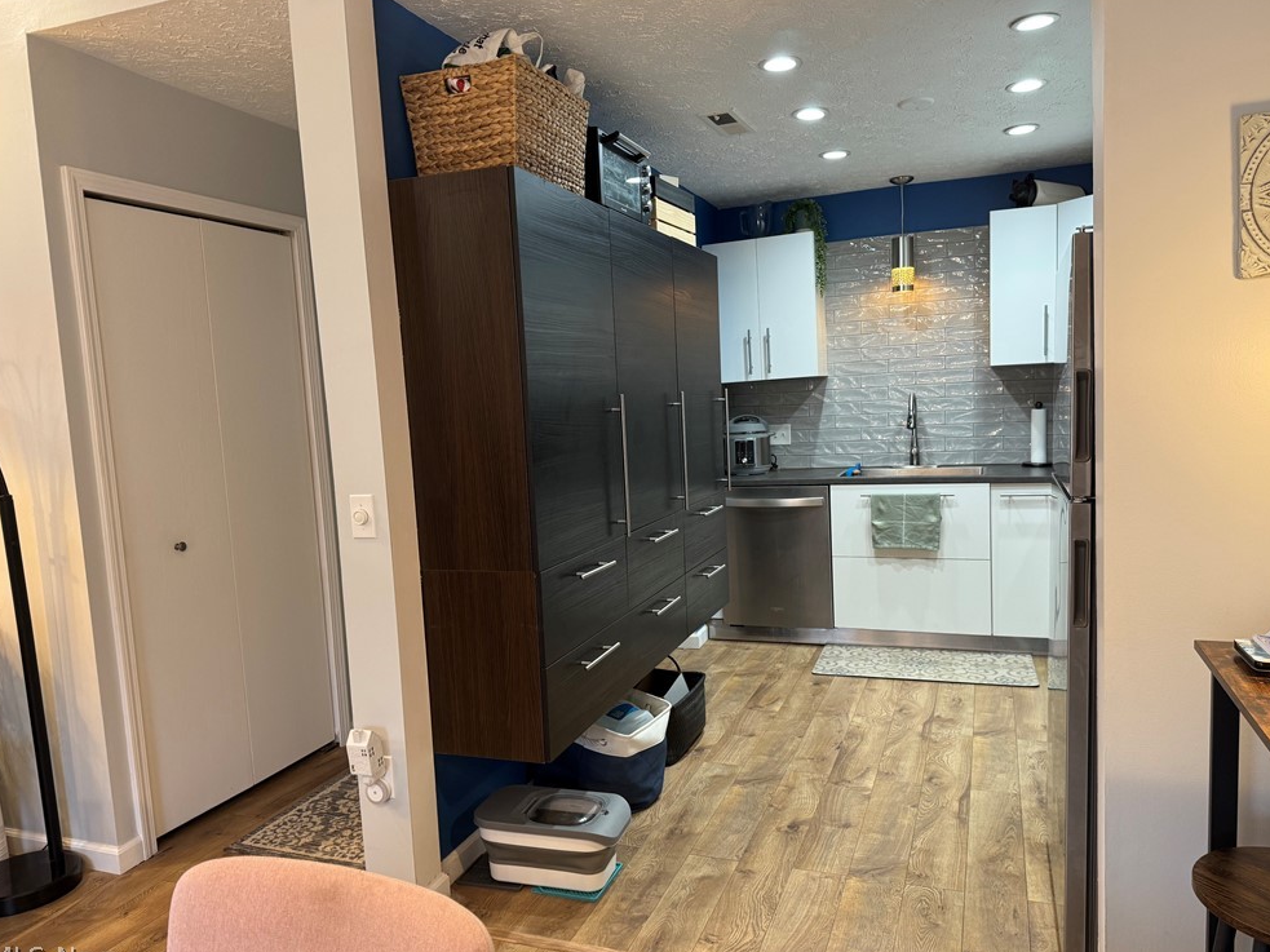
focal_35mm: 25
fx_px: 917
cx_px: 643
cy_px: 483
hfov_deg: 69.4
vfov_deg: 54.9
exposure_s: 1/60
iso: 160
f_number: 1.78
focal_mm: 6.76
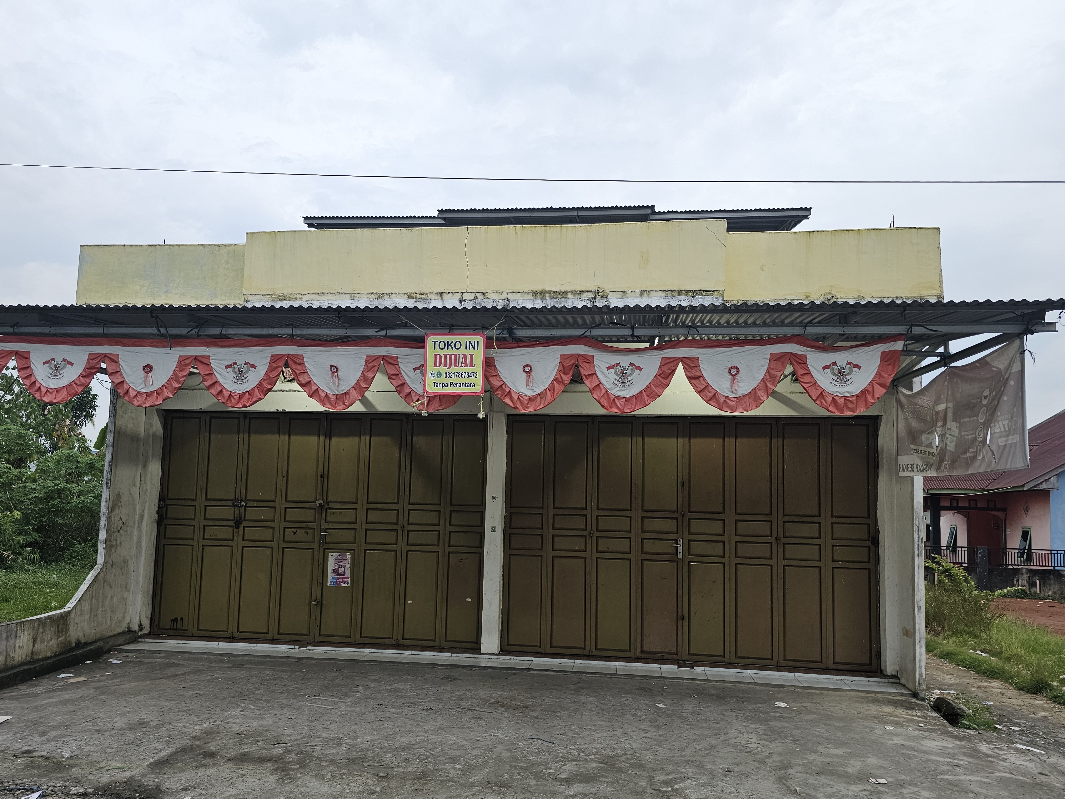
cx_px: 514
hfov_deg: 65.3
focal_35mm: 27
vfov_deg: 51.3
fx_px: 831
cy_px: 444
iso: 100
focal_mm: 6.3
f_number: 1.7
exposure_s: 1/100
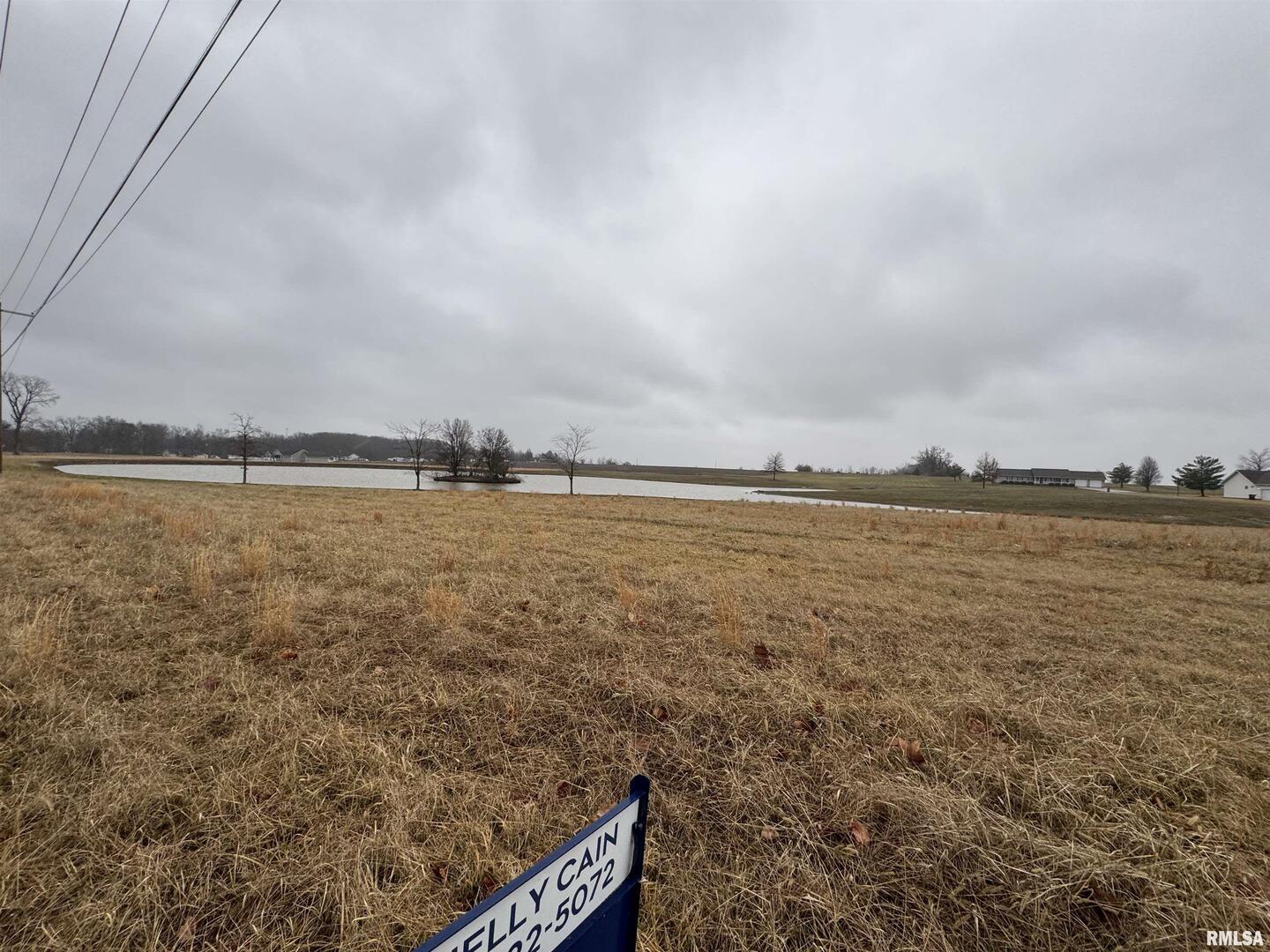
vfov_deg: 85.7
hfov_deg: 102.1
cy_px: 476
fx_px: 514
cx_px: 635
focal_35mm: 14
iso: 40
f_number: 2.2
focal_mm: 2.22
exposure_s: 1/232
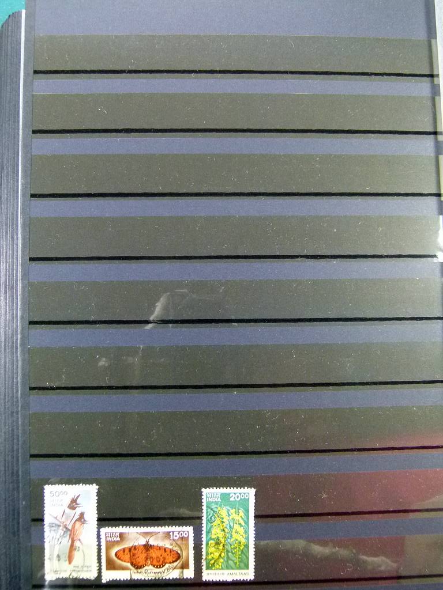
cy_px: 295
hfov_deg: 41.8
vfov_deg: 54.0
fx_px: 580
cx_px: 222
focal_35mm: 34
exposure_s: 1/60
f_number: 3
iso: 400
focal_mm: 6.2
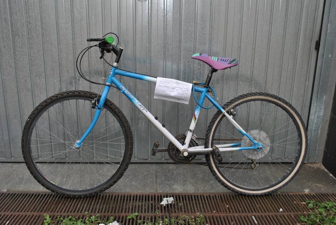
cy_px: 112
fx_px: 336
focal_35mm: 36
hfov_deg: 53.1
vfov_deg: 37.0
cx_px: 168
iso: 180
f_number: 5.6
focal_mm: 24
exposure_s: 1/125
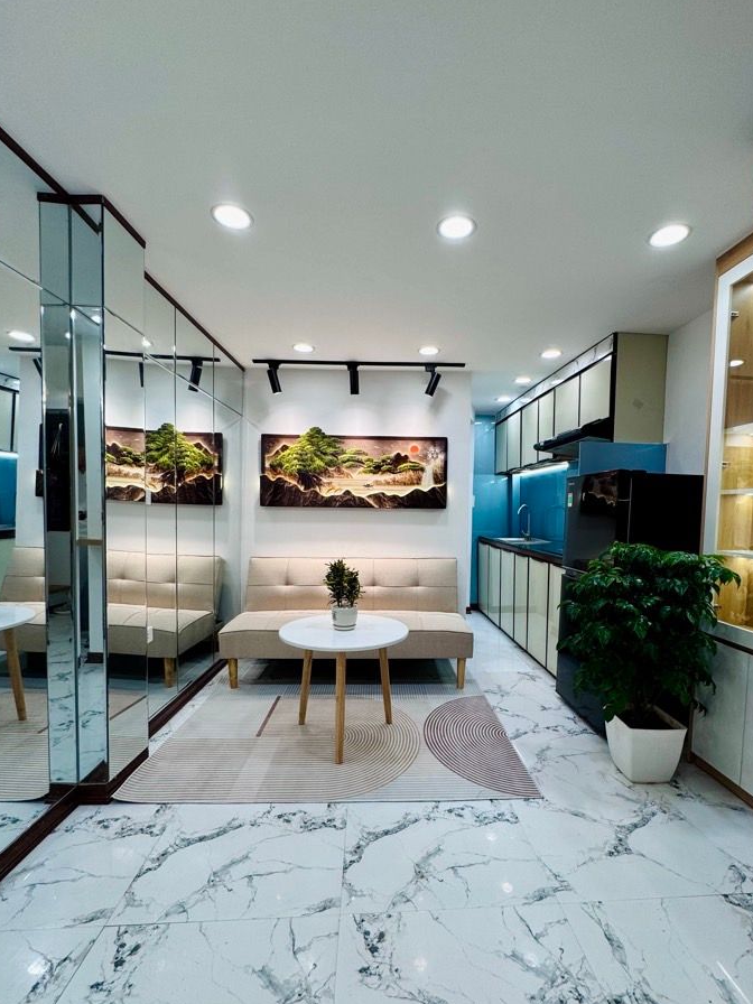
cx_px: 401
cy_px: 541
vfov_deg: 94.3
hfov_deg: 78.0
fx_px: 464
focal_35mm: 16
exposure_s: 1/100
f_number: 2.2
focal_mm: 2.22
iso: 80
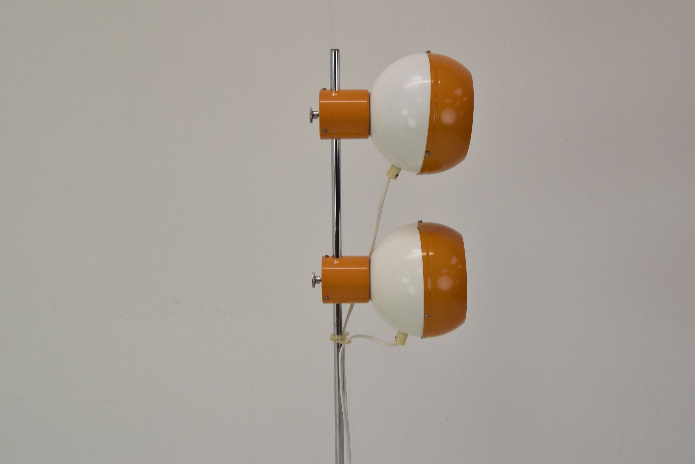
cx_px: 348
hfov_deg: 35.0
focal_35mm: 57
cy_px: 232
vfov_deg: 23.8
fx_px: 1101
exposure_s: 1/320
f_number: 9
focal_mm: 38
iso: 1600
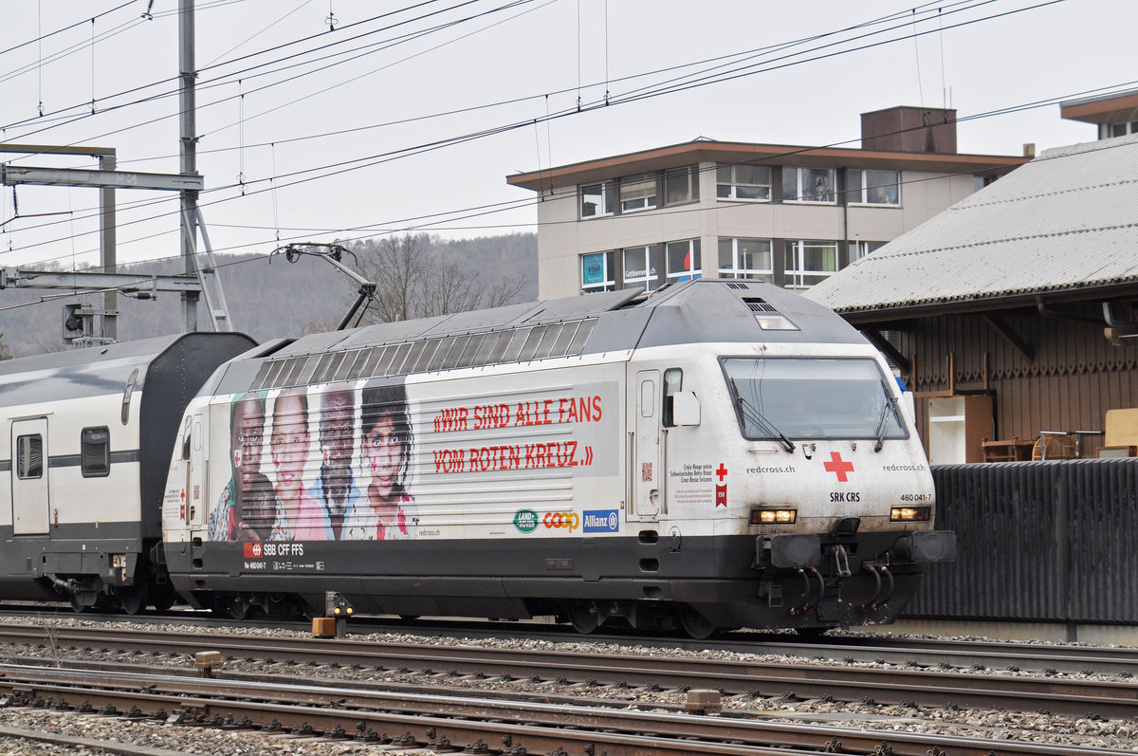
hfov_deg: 19.5
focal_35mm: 105
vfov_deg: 13.0
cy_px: 378
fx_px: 3315
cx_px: 569
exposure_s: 1/800
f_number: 5
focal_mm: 70
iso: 400
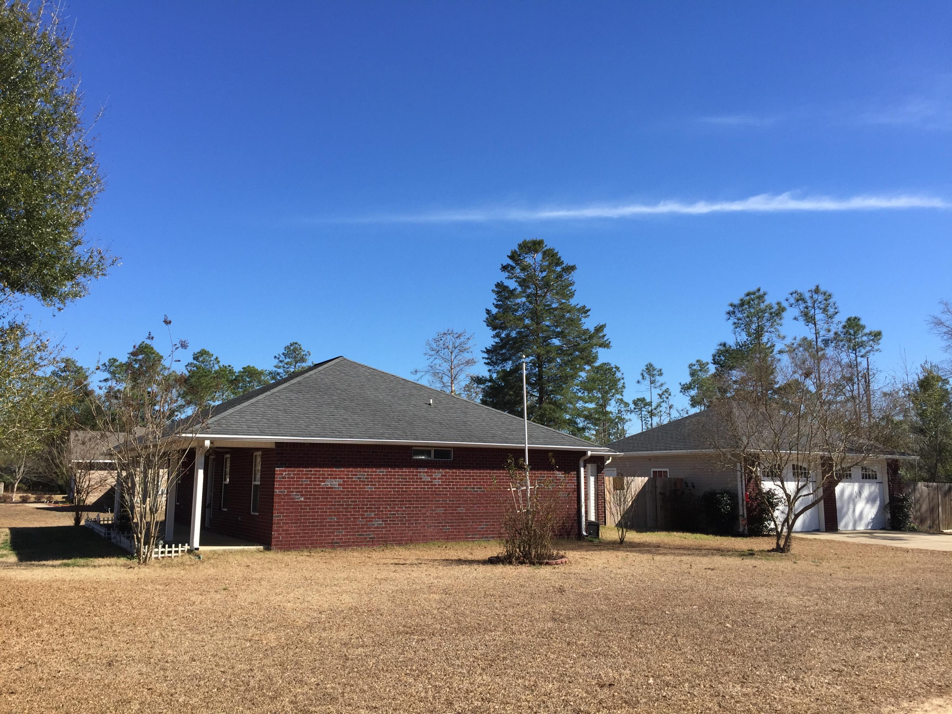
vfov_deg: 48.2
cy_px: 357
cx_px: 476
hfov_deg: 61.7
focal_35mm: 29
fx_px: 798
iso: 32
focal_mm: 4.15
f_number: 2.2
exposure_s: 1/1582
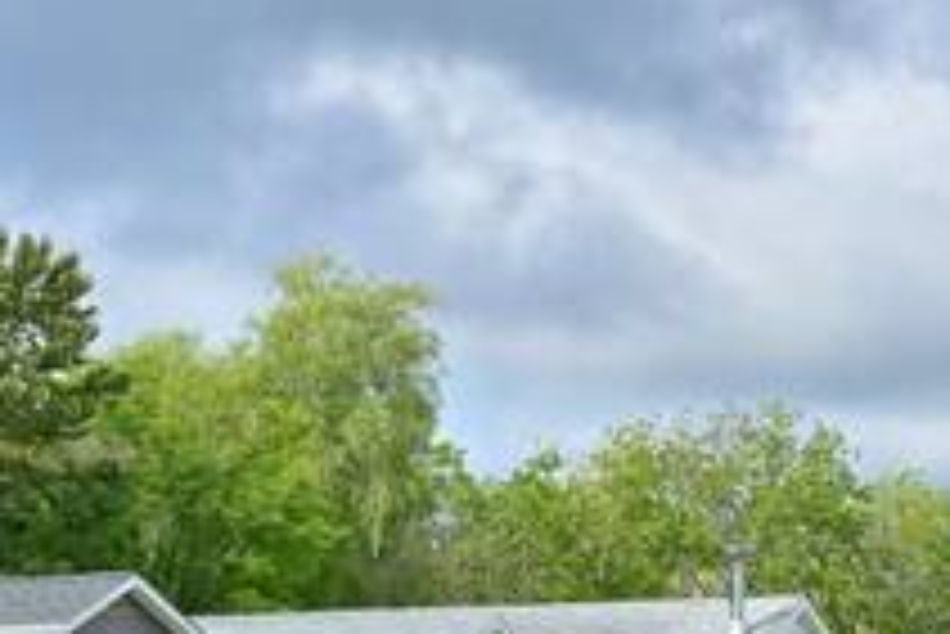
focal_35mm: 182
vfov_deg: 7.5
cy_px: 749
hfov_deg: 11.3
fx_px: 4806
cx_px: 468
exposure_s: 1/2000
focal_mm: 50
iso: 320
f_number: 7.1
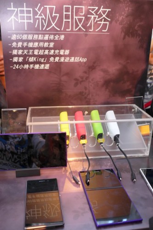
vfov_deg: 54.5
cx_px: 76
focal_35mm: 35
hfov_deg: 37.8
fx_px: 223
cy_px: 115
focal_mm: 6.9
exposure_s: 1/125
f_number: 1.8
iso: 200
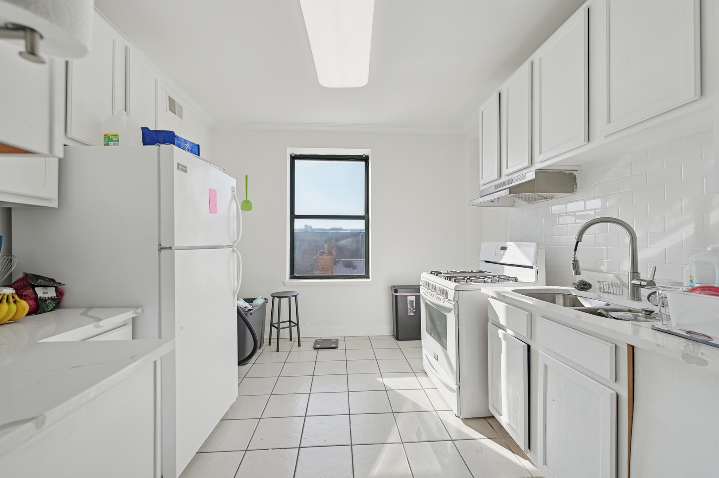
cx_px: 360
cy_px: 239
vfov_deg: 81.2
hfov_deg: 104.3
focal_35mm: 14
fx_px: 279
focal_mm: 14
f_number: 4
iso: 125
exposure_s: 1/250
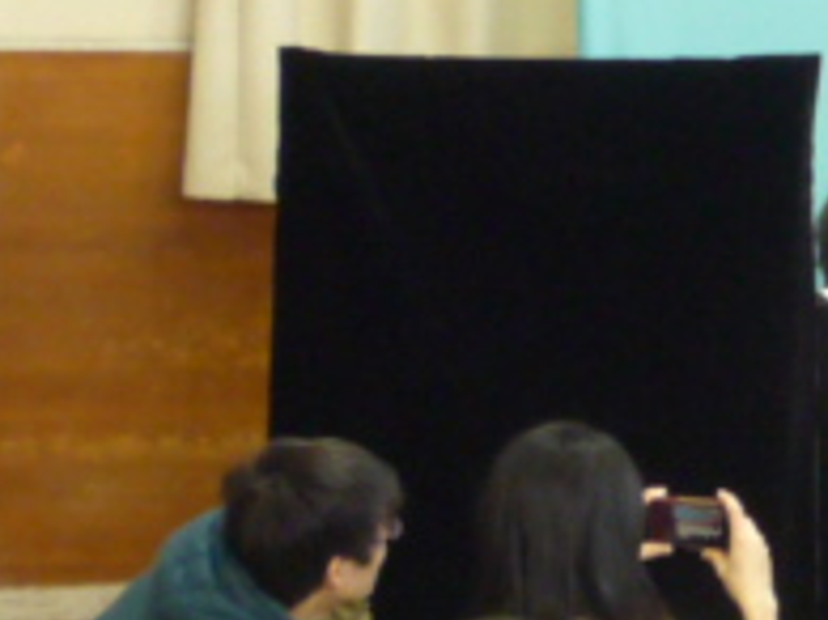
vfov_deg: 9.6
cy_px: 217
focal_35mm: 154
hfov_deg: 12.1
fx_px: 3681
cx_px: 1342
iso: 200
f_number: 2.9
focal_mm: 4.7
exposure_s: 1/30
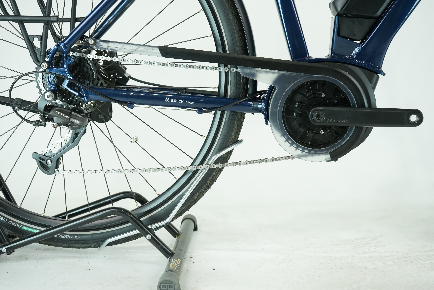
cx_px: 217
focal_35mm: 46
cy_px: 145
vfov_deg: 29.2
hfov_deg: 42.7
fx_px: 555
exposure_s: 1/200
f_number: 5.6
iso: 1600
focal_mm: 46
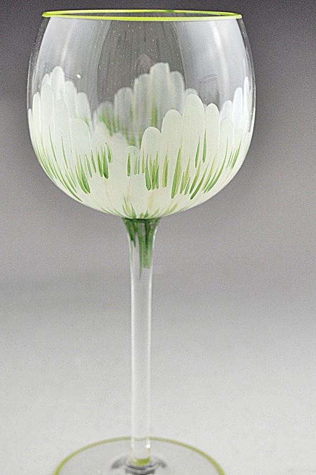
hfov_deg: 20.6
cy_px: 265
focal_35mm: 66
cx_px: 143
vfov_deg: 30.5
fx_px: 870
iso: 400
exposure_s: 1/80
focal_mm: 36
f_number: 5
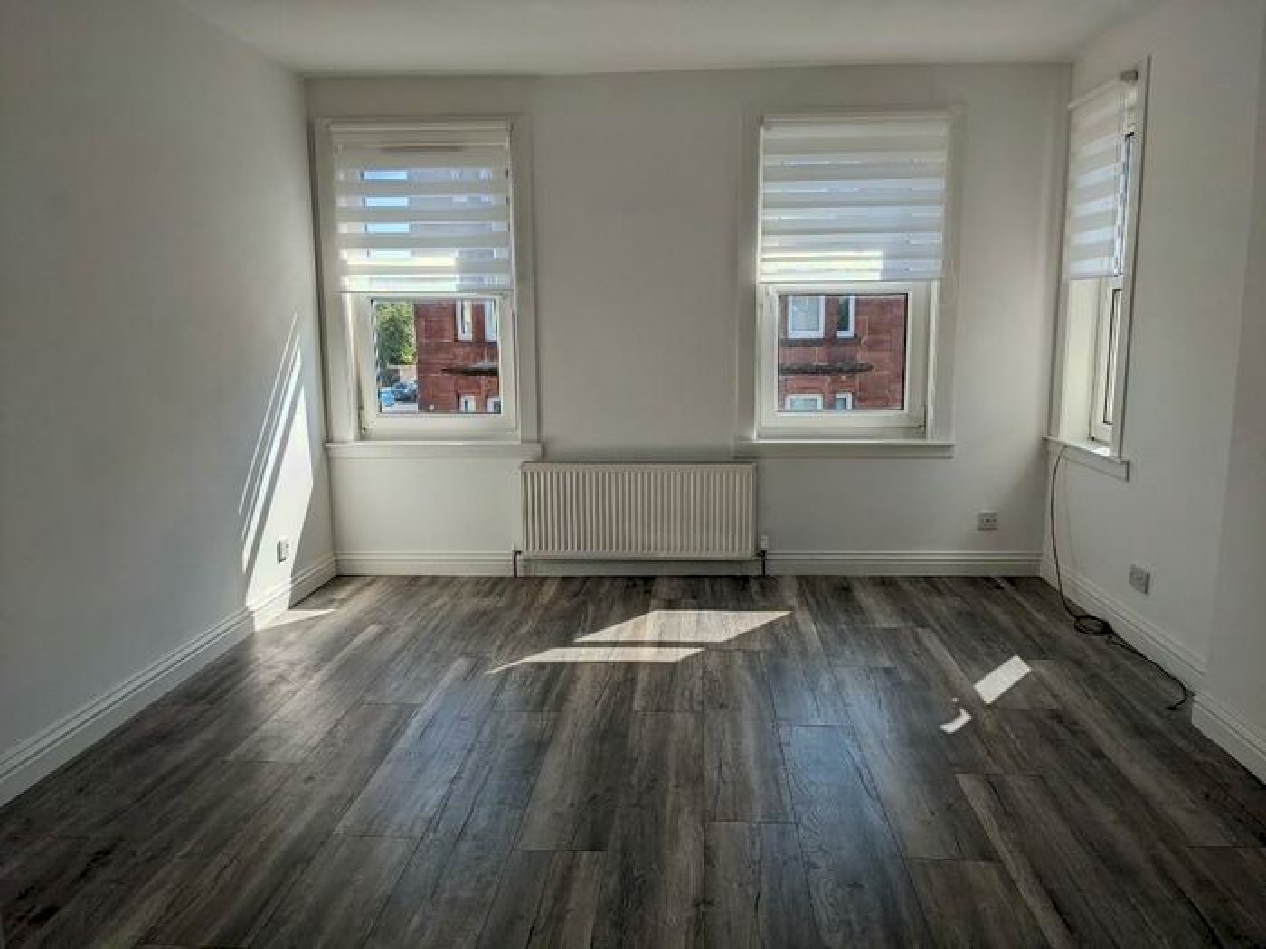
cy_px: 474
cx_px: 633
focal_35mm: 27
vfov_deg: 51.4
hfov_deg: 65.3
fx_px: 987
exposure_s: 1/1675
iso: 55
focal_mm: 4.38
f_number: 1.73
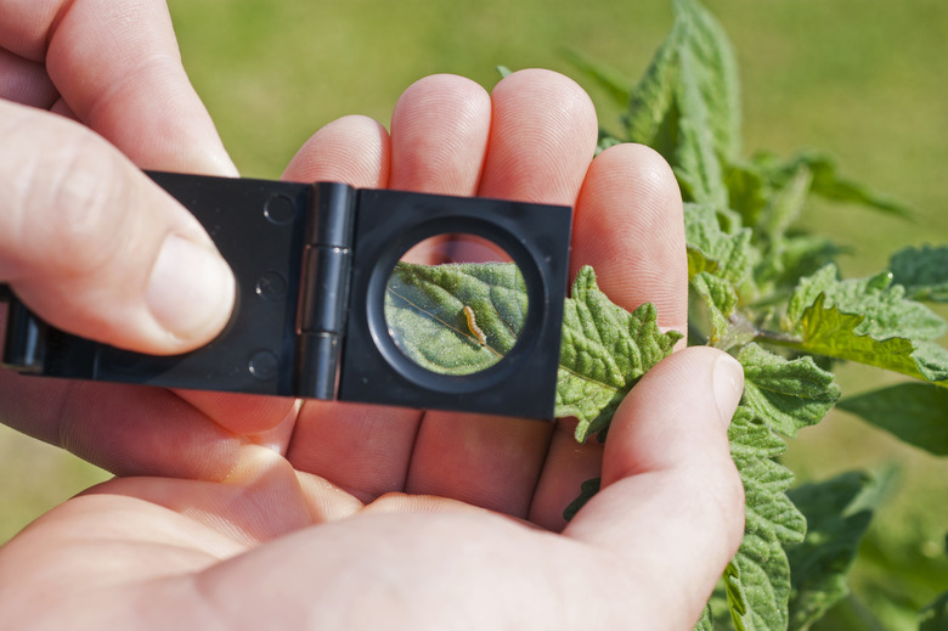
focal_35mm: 75
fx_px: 1974
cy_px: 316
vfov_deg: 18.2
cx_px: 474
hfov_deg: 27.0
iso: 100
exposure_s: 1/250
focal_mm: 50
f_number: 6.3
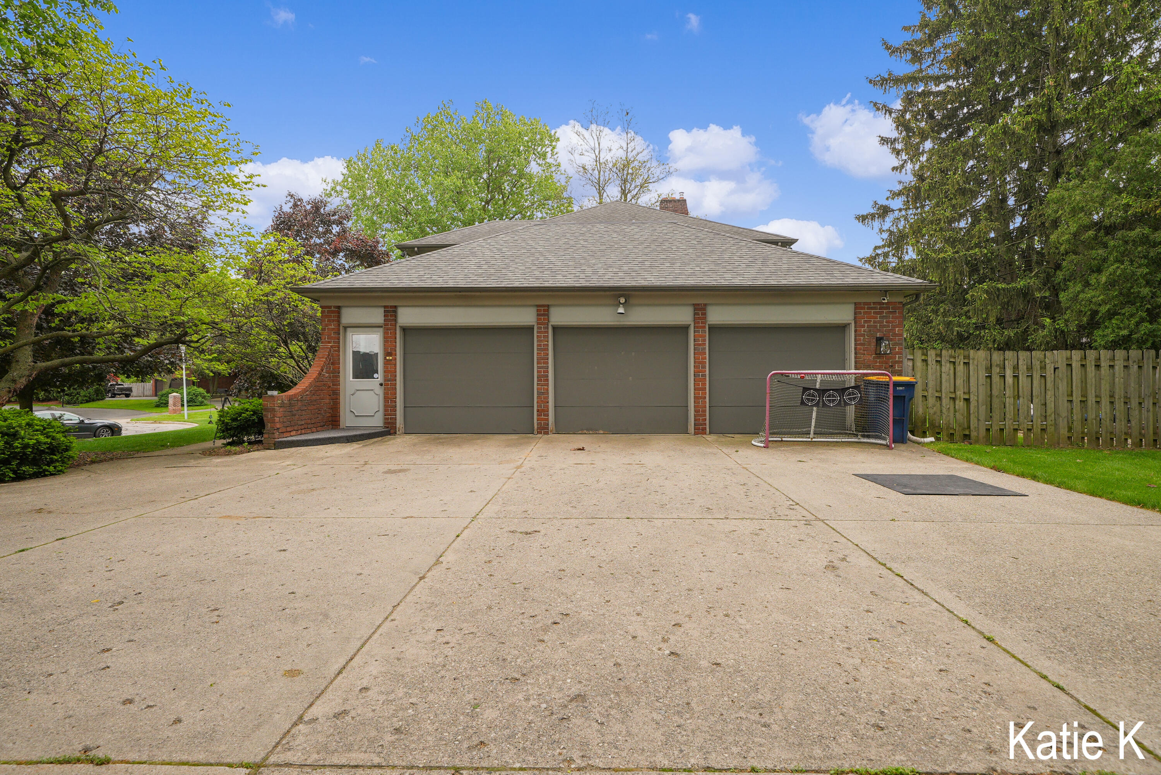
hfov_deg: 93.3
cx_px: 580
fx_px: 548
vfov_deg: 70.5
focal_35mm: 17
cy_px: 388
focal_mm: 17
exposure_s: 1/200
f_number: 8
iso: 800
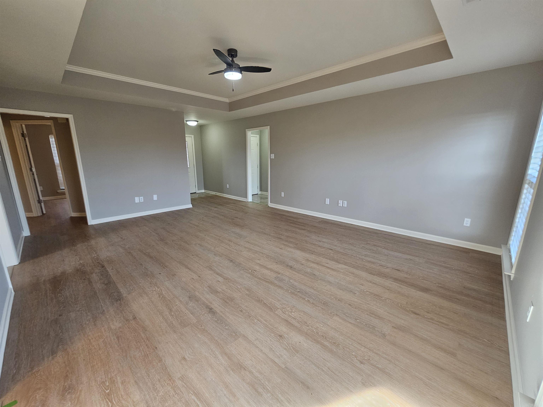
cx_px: 272
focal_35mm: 13
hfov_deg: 106.2
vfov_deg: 89.9
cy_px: 204
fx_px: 204
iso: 160
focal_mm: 2.2
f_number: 2.2
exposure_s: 1/60
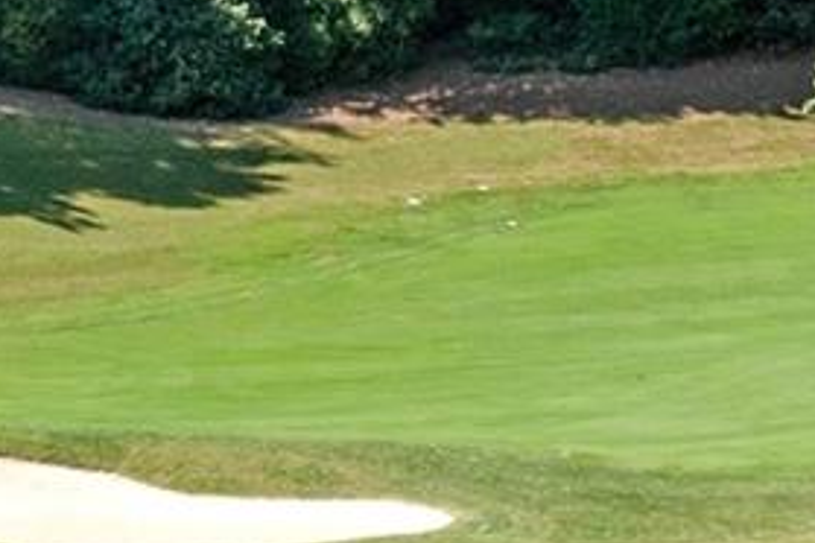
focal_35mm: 191
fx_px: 4324
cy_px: 79
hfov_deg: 9.2
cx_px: -1420
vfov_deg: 7.2
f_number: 7.1
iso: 320
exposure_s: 1/1000
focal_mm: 26
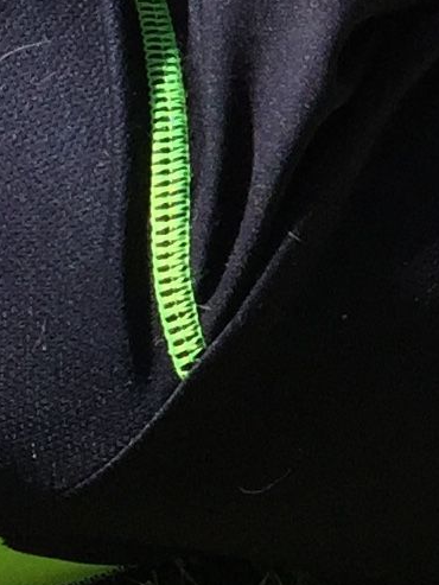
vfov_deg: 10.3
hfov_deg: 7.0
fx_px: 3245
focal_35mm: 192
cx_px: 1239
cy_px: 126
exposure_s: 1/2198
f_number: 2.2
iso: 32
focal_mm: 4.15
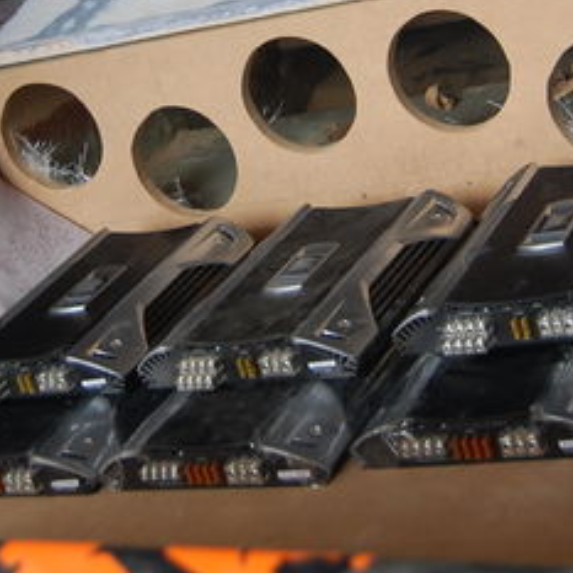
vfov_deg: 17.5
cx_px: 229
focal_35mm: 98
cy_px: 54
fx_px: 1835
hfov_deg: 17.7
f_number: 4.2
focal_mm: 28
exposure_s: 1/50
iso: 400
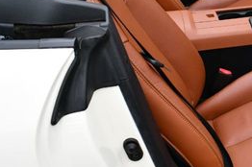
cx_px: 283
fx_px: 461
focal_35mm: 66
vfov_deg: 20.4
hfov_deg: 27.7
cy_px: 38
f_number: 8
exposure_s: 1/250
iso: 200
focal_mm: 18
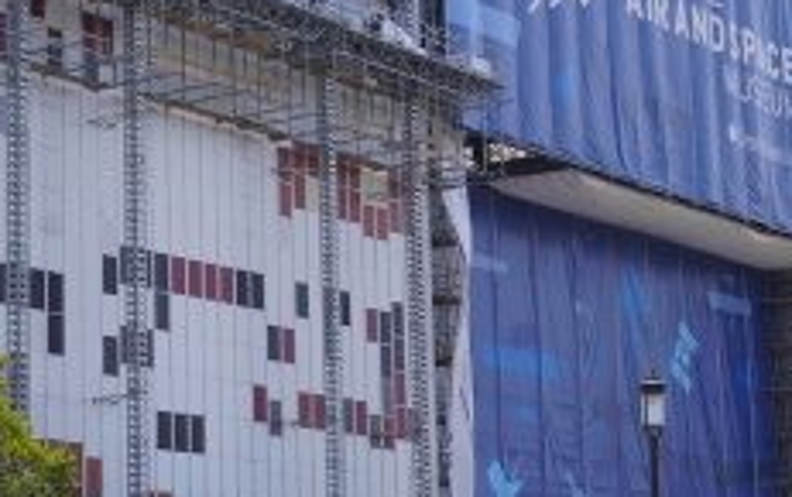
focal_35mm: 119
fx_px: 2572
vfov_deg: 11.0
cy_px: 151
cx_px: 545
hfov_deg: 17.5
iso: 100
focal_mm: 40
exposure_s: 1/125
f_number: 10
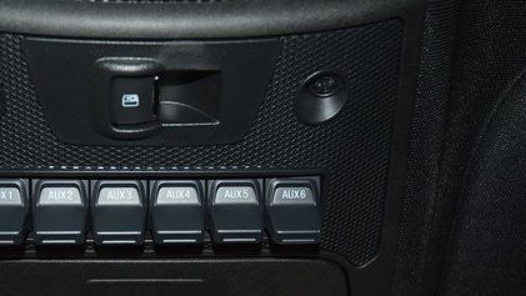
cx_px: 157
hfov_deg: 34.5
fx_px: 834
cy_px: 149
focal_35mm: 60
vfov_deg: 20.1
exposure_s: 1/40
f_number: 3.8
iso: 640
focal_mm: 25
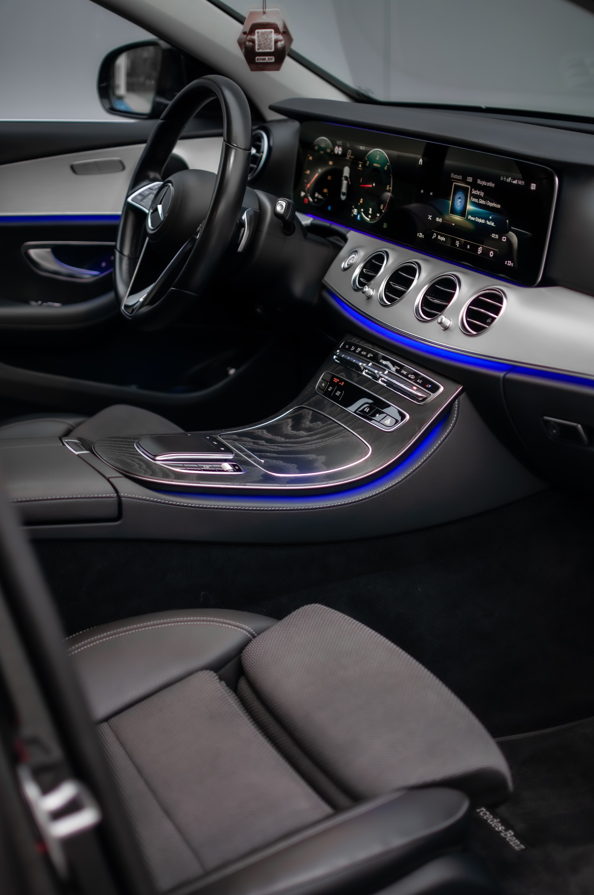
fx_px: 1303
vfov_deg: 37.9
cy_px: 448
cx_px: 297
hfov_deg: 25.7
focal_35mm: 52
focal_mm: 35
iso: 500
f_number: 1.8
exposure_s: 1/200
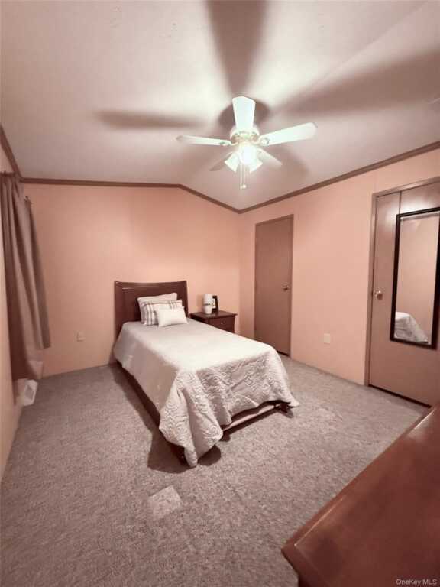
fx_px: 237
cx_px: 220
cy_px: 294
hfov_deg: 85.7
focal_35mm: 14
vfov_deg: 102.1
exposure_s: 1/60
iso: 1250
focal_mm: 2.22
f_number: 2.2
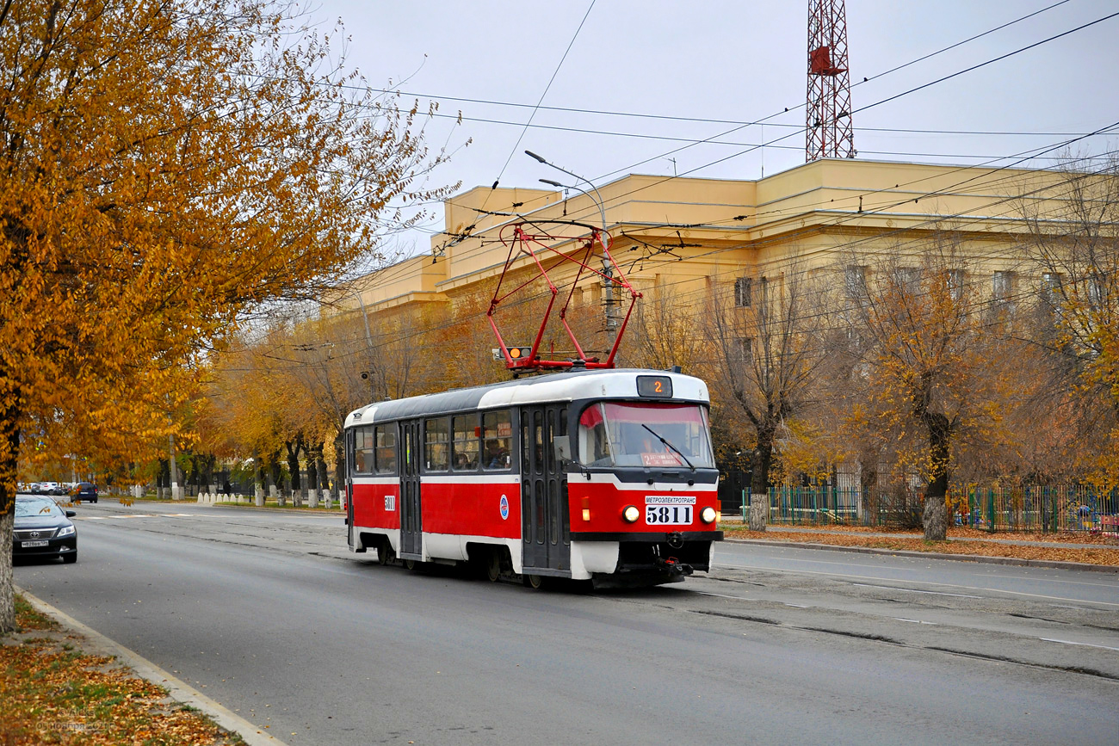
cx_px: 560
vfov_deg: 25.8
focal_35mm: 52
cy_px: 373
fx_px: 1632
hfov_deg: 37.8
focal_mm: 35
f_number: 5.6
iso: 200
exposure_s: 1/250
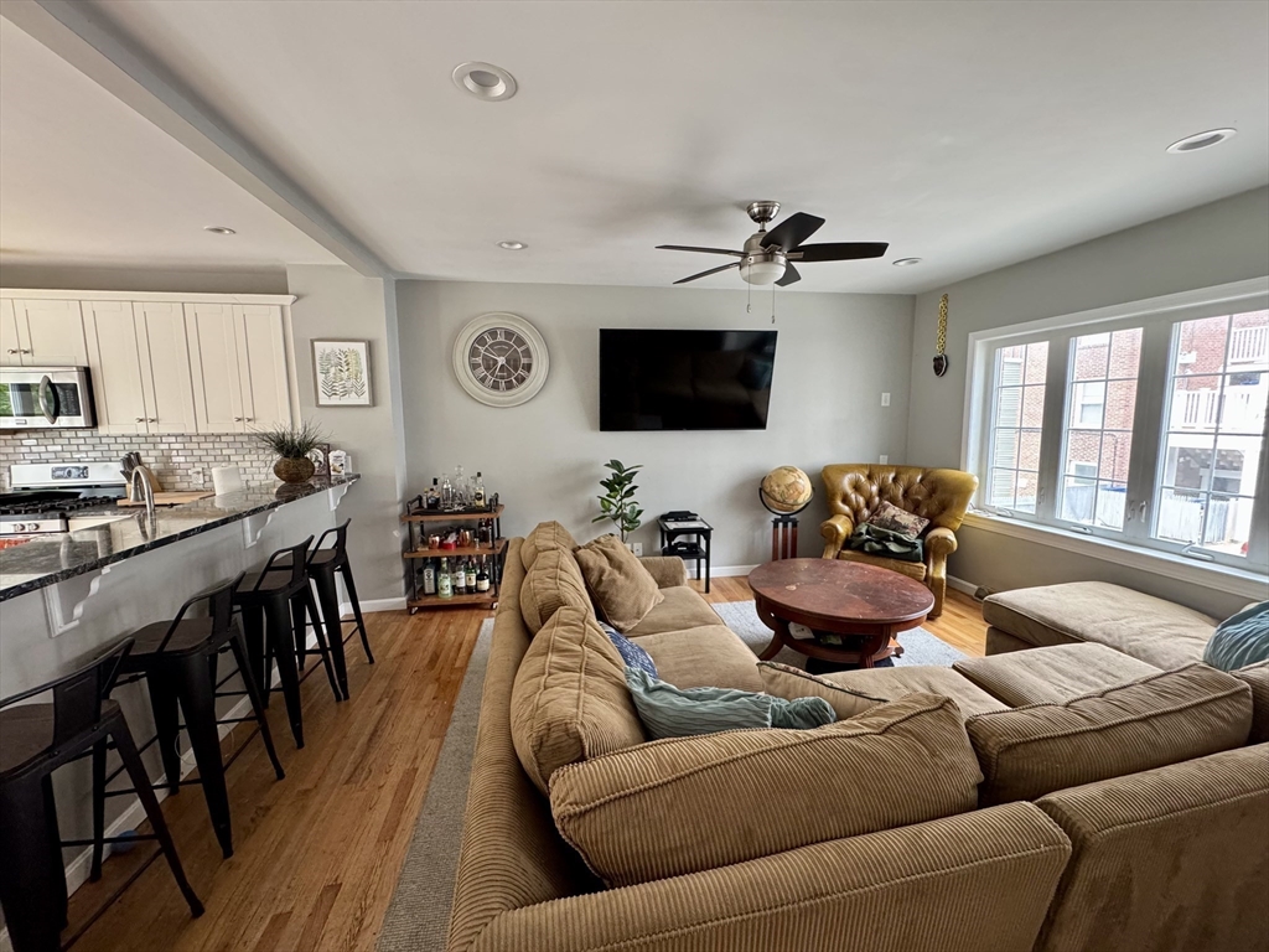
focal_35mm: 14
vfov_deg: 85.7
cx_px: 634
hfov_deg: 102.1
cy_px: 476
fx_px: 513
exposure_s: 1/72
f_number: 2.2
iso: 320
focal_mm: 2.22
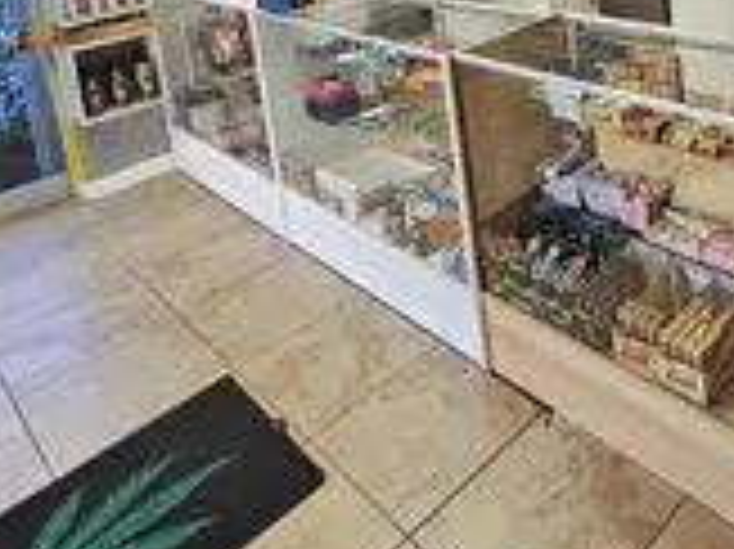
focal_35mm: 32
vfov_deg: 36.1
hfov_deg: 52.4
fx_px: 678
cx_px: 608
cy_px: -81
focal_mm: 2.2
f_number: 2.2
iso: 125
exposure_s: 1/69
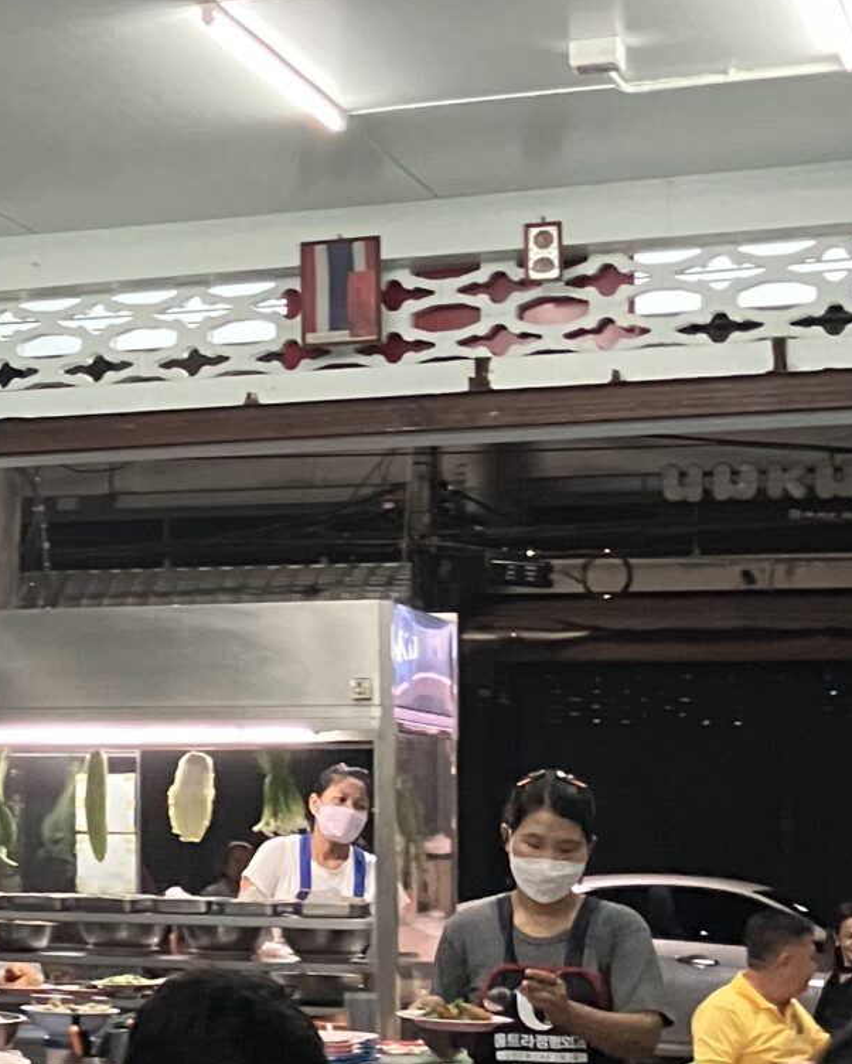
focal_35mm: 93
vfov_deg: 20.5
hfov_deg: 15.3
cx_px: -423
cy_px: 695
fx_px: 2930
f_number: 1.8
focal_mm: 3.99
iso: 320
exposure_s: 1/59
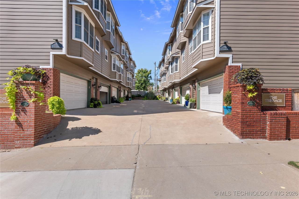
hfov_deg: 84.0
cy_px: 100
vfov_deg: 61.9
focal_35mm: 20
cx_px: 150
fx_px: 166
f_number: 11
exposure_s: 1/400
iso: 640
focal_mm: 20
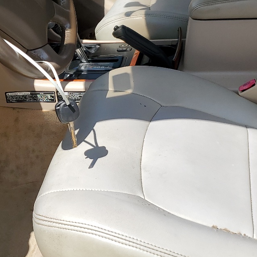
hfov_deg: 28.9
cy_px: 99
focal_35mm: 58
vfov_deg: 29.5
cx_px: 51
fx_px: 487
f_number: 1.5
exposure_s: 1/2000
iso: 50
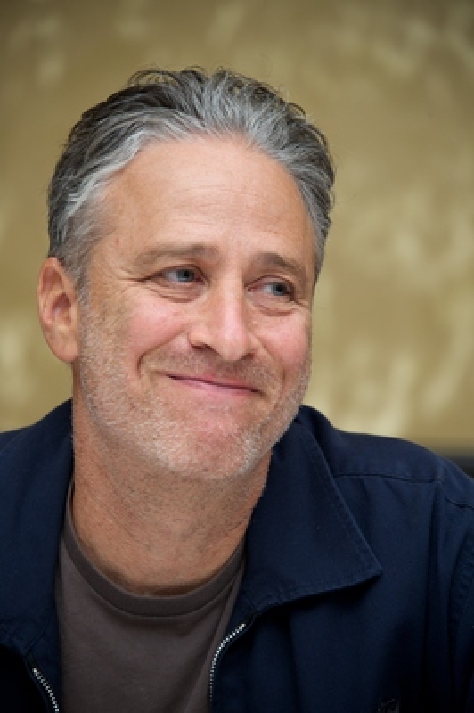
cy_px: 356
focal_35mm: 230
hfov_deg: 6.0
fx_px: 4550
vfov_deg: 9.0
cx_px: 237
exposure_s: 1/100
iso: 640
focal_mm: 230
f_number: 5.6
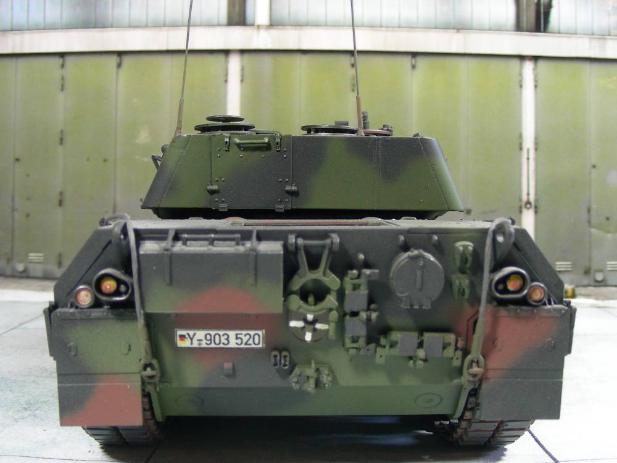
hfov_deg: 49.0
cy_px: 232
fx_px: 677
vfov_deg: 37.7
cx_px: 308
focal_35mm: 38
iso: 50
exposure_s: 1/6.7
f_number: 3.5
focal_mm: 6.3
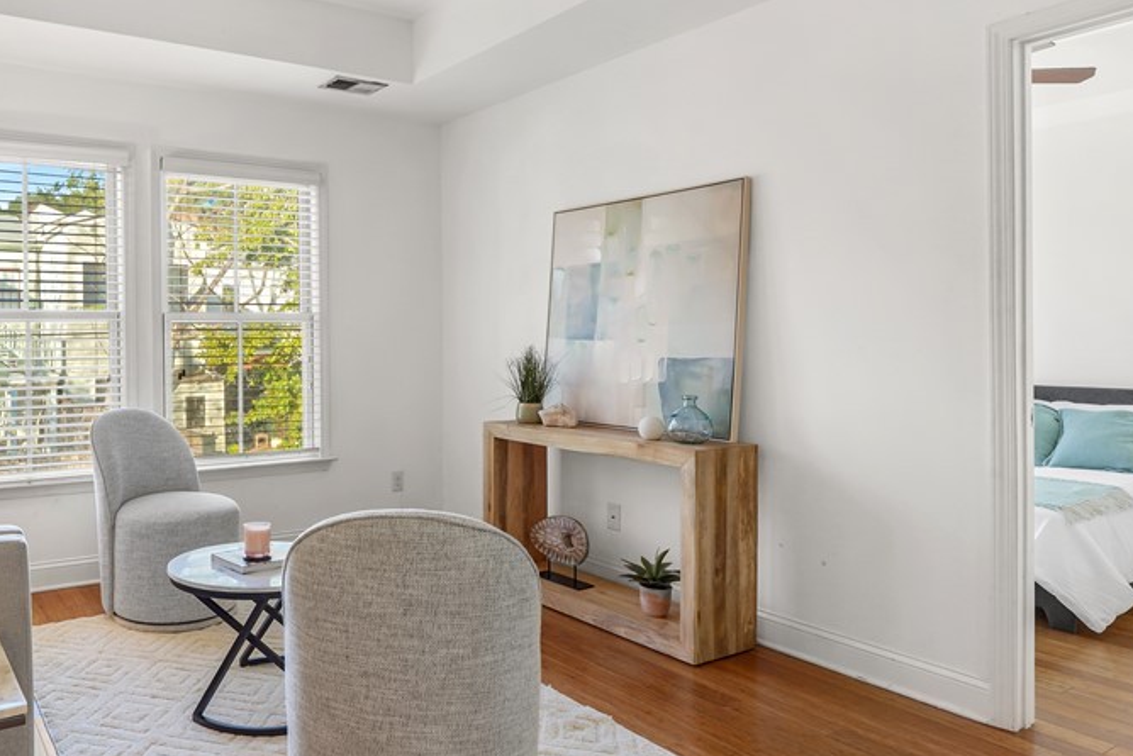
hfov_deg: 66.7
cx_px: 341
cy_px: 339
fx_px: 819
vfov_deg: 49.5
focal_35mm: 26
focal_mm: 16
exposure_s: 2
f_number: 10
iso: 100
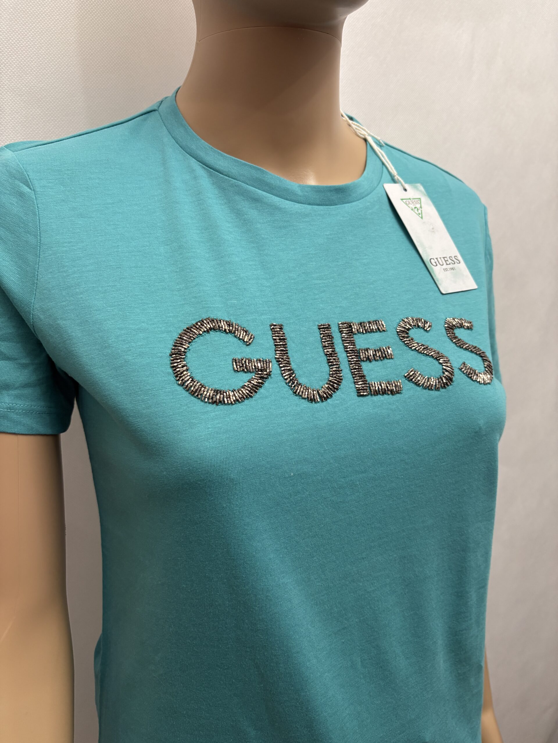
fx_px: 559
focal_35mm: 26
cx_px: 279
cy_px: 372
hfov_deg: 53.1
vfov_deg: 67.3
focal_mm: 5.96
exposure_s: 1/50
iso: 160
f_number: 1.6
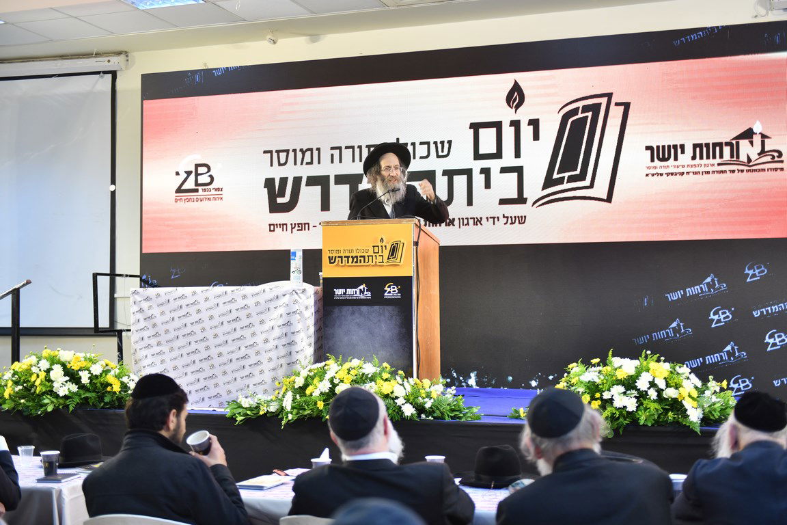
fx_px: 1093
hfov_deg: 39.6
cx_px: 394
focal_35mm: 50
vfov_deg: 27.0
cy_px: 262
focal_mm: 50
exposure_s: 1/125
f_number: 6.3
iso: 640
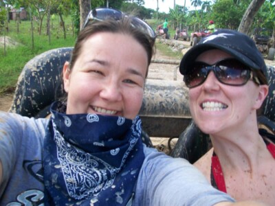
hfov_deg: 51.4
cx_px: 138
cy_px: 103
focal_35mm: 36
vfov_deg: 39.7
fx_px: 286
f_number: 2.7
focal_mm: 6
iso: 64
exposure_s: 1/200
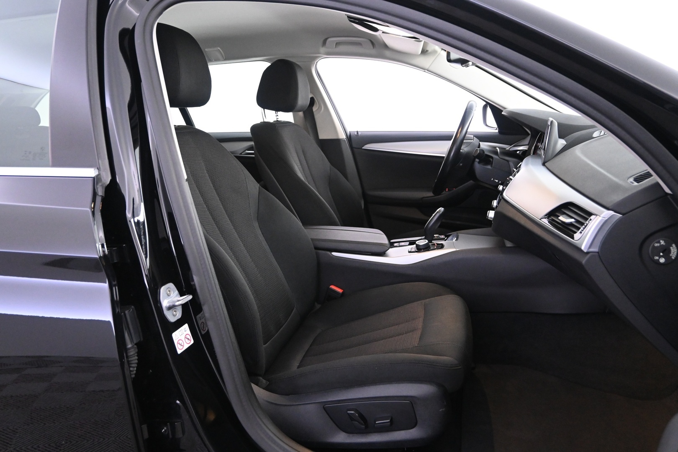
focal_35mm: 27
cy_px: 226
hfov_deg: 67.4
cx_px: 339
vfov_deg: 47.9
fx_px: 508
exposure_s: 1/30
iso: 3200
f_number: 3.5
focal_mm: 18
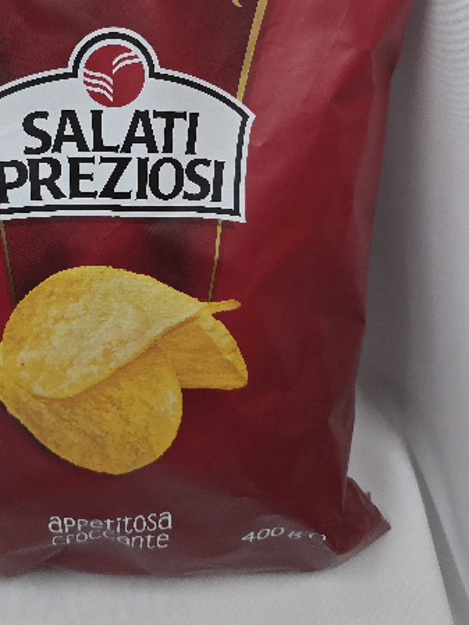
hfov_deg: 34.3
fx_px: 740
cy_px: 141
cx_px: 106
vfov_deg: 43.9
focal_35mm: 41
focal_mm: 6.3
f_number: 1.7
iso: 400
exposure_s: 1/101
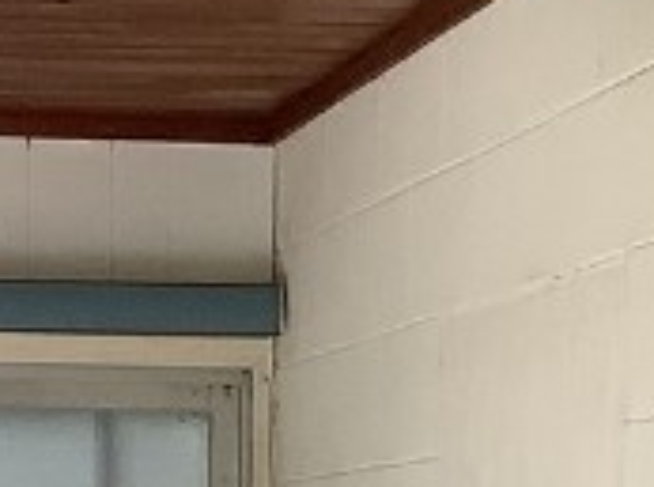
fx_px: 3469
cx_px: 257
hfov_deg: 10.8
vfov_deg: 7.5
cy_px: 1212
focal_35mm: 184
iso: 50
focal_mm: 3.3
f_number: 2.4
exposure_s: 1/50
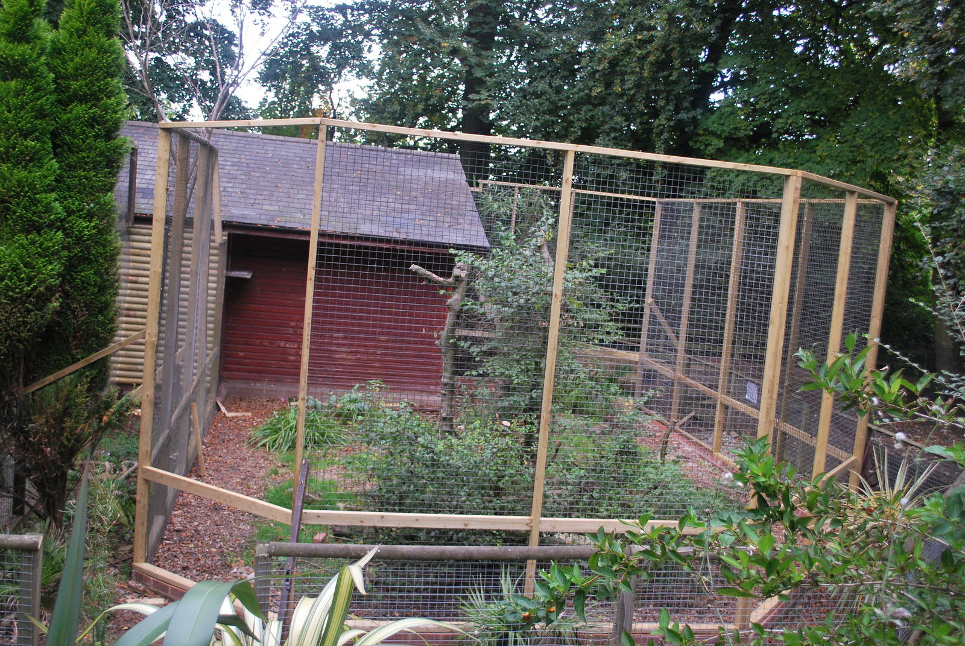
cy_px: 323
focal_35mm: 36
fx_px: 966
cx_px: 482
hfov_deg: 53.1
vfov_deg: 37.0
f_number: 4.2
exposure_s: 1/60
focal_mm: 24
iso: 400
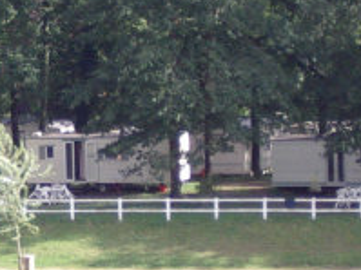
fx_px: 3585
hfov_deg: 5.8
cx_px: 9
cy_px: 80
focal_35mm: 344
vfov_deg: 4.3
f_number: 5
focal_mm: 17.4
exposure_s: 1/160
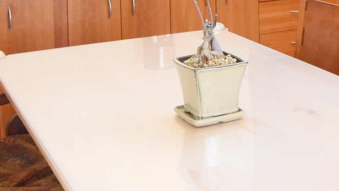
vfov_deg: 14.8
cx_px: 272
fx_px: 683
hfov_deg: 27.3
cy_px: -96
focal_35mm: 76
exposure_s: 1/60
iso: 1100
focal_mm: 10
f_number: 3.5
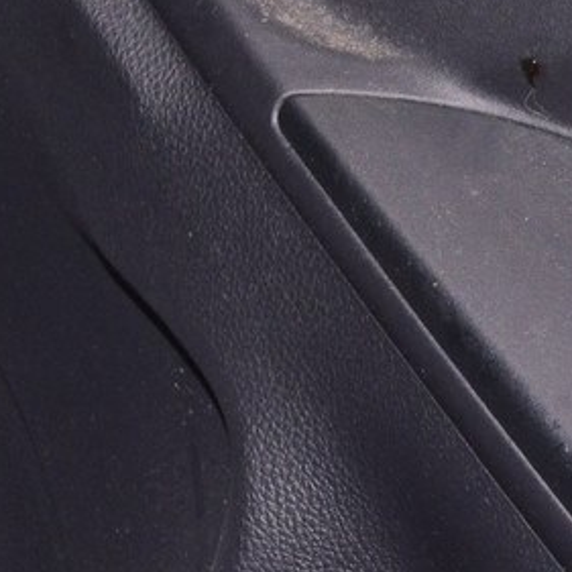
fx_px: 2347
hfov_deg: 13.2
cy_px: 618
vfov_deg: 13.6
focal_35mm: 126
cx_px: 822
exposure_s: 1/200
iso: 1600
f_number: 8
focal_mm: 27
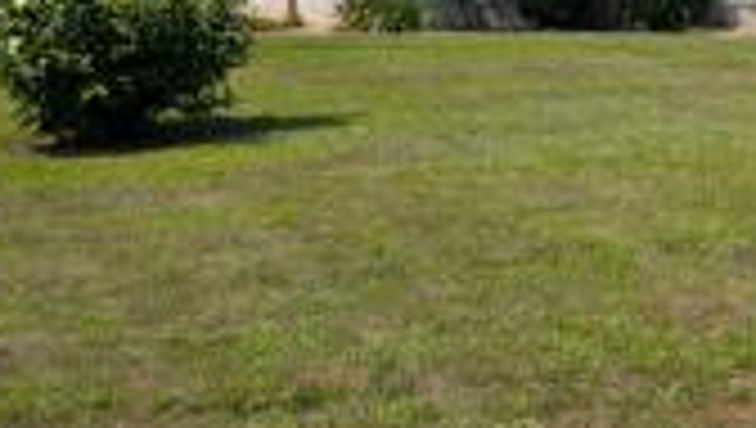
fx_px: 1244
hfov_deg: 30.3
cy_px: -90
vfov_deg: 18.4
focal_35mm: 62
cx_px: 832
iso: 21
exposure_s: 1/755
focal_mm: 6.9
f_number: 1.68
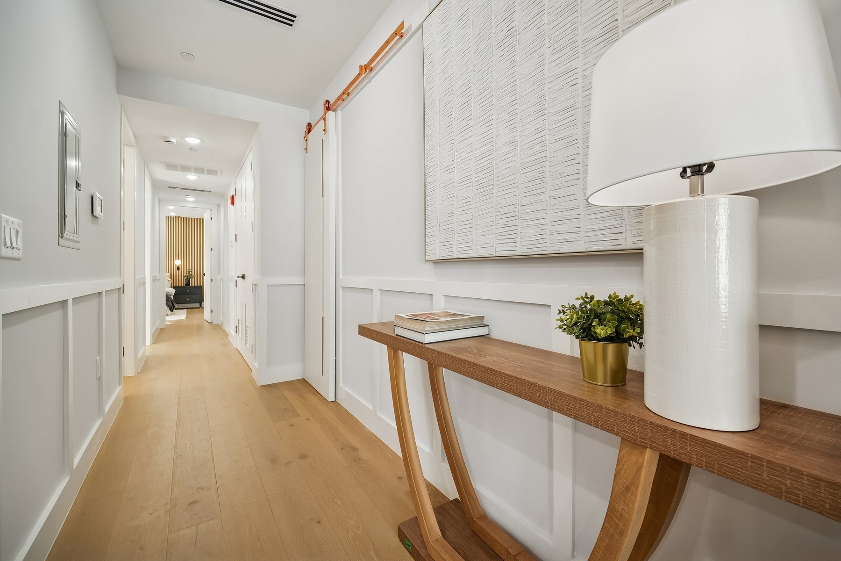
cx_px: 420
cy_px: 280
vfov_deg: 53.1
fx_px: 561
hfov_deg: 73.7
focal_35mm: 24
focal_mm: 24
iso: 640
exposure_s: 1/100
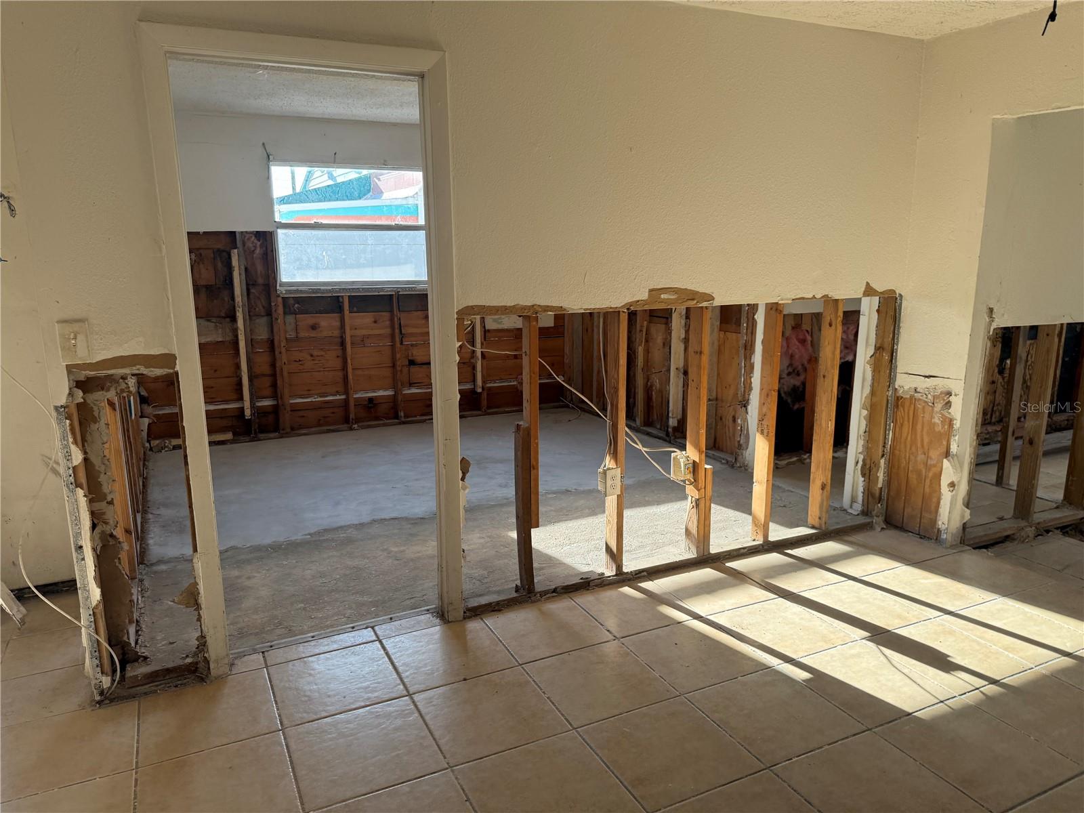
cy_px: 406
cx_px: 542
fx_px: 752
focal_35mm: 24
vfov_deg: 56.8
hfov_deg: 71.6
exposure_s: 1/395
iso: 100
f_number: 1.78
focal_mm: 6.76
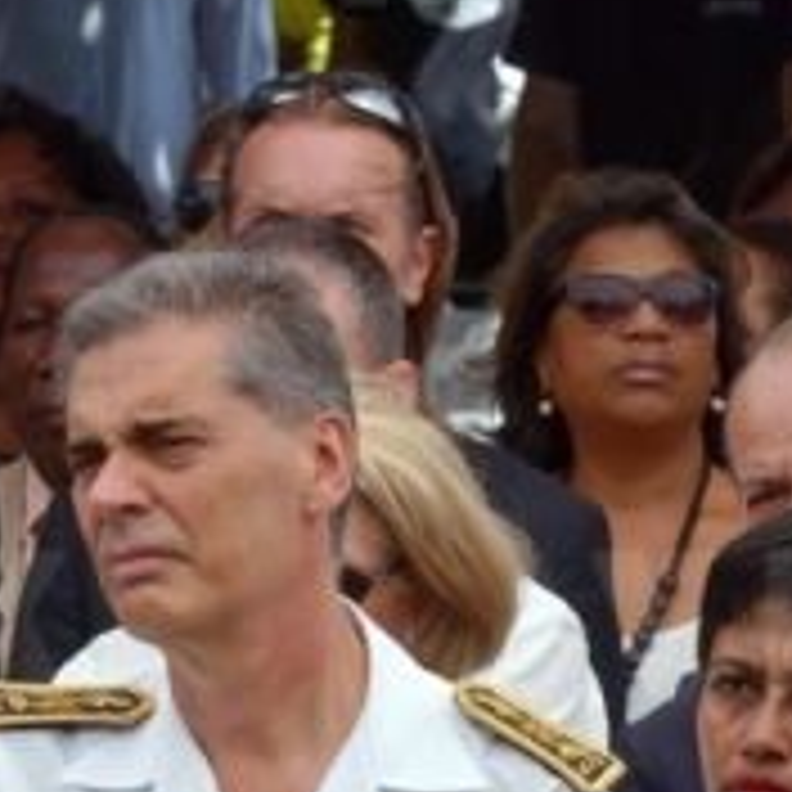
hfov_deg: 2.8
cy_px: 760
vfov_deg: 2.8
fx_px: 16489
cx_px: 315
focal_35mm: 637
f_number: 8
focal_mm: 110
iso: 100
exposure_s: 1/200
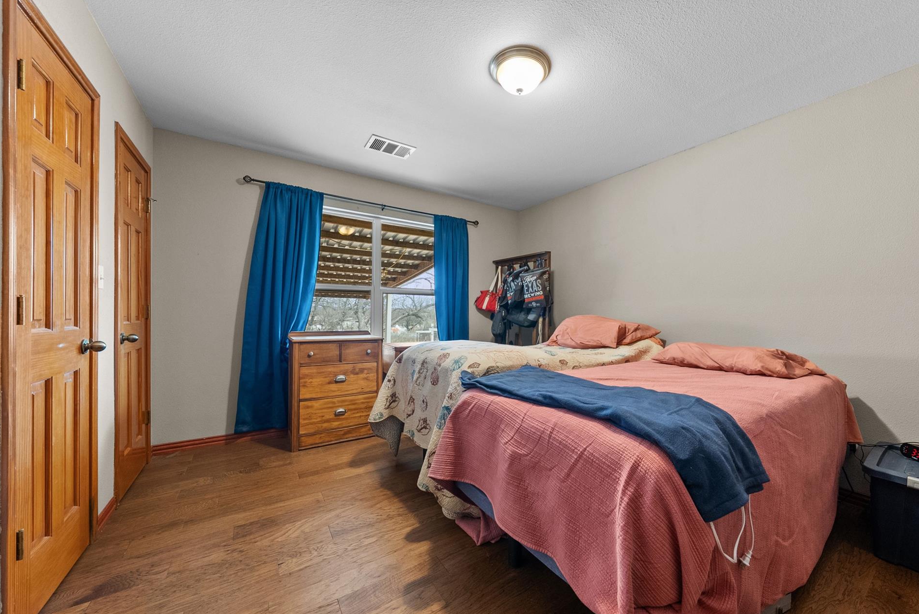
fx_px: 332
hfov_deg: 108.1
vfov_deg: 85.4
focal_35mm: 13
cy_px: 319
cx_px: 493
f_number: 6.3
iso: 2000
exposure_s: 1/3
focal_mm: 12
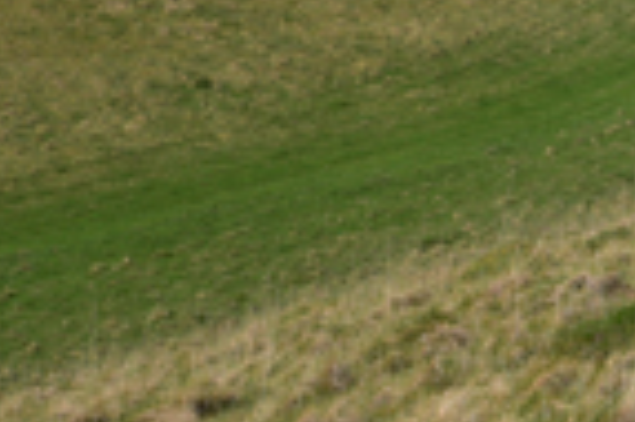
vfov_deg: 9.0
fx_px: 2660
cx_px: 861
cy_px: -64
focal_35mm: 151
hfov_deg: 13.1
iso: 100
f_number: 11
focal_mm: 48
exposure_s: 1/125
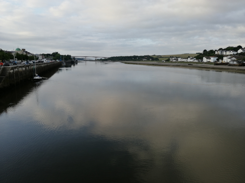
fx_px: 191
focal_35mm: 27
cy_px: 92
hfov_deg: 65.3
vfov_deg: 51.4
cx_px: 122
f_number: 1.8
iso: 50
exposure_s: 1/357
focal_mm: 3.95
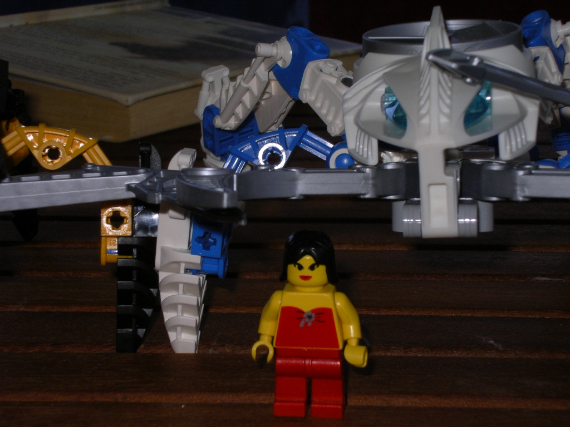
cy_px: 214
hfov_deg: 19.4
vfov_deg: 14.6
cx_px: 285
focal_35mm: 101
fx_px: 1663
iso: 50
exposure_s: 1/125
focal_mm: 15.6
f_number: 6.6
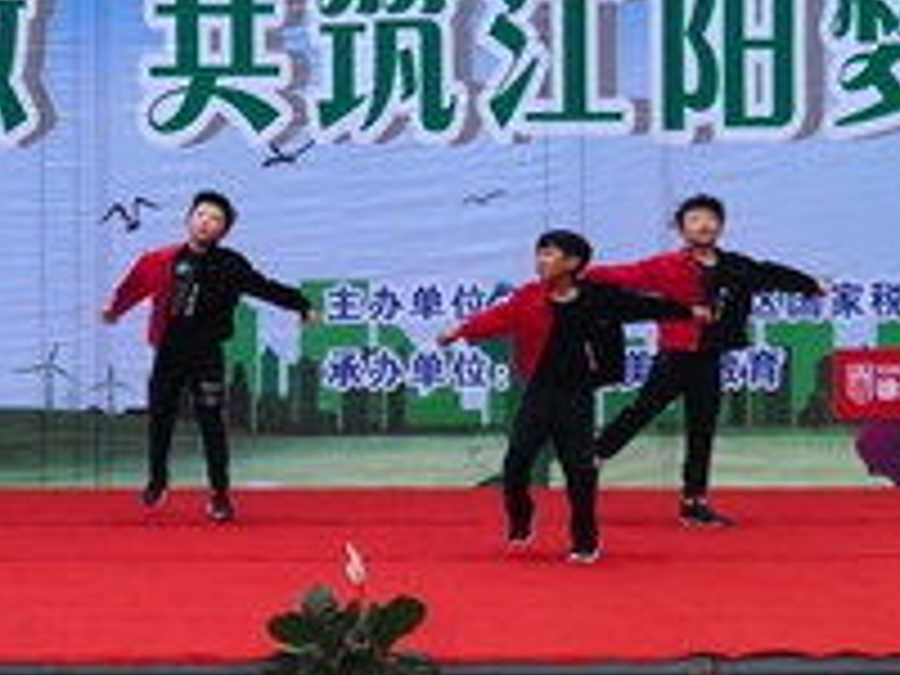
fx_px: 3250
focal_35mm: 125
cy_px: 187
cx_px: 76
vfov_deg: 11.8
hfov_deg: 15.6
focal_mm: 3.95
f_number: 1.8
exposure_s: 1/248
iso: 50
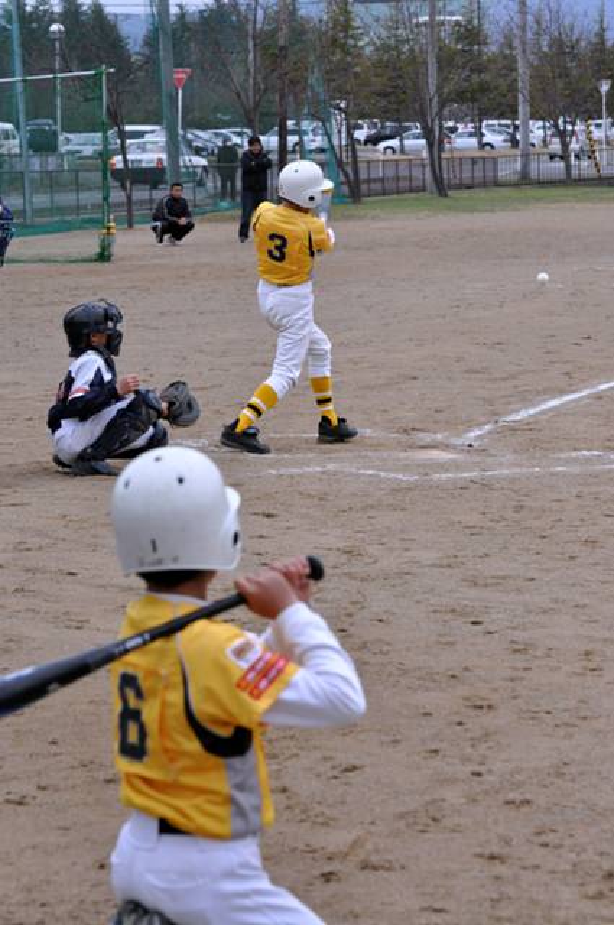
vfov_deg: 16.1
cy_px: 462
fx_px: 3270
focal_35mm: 128
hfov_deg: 10.7
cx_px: 307
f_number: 7.1
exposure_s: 1/2000
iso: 800
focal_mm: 85
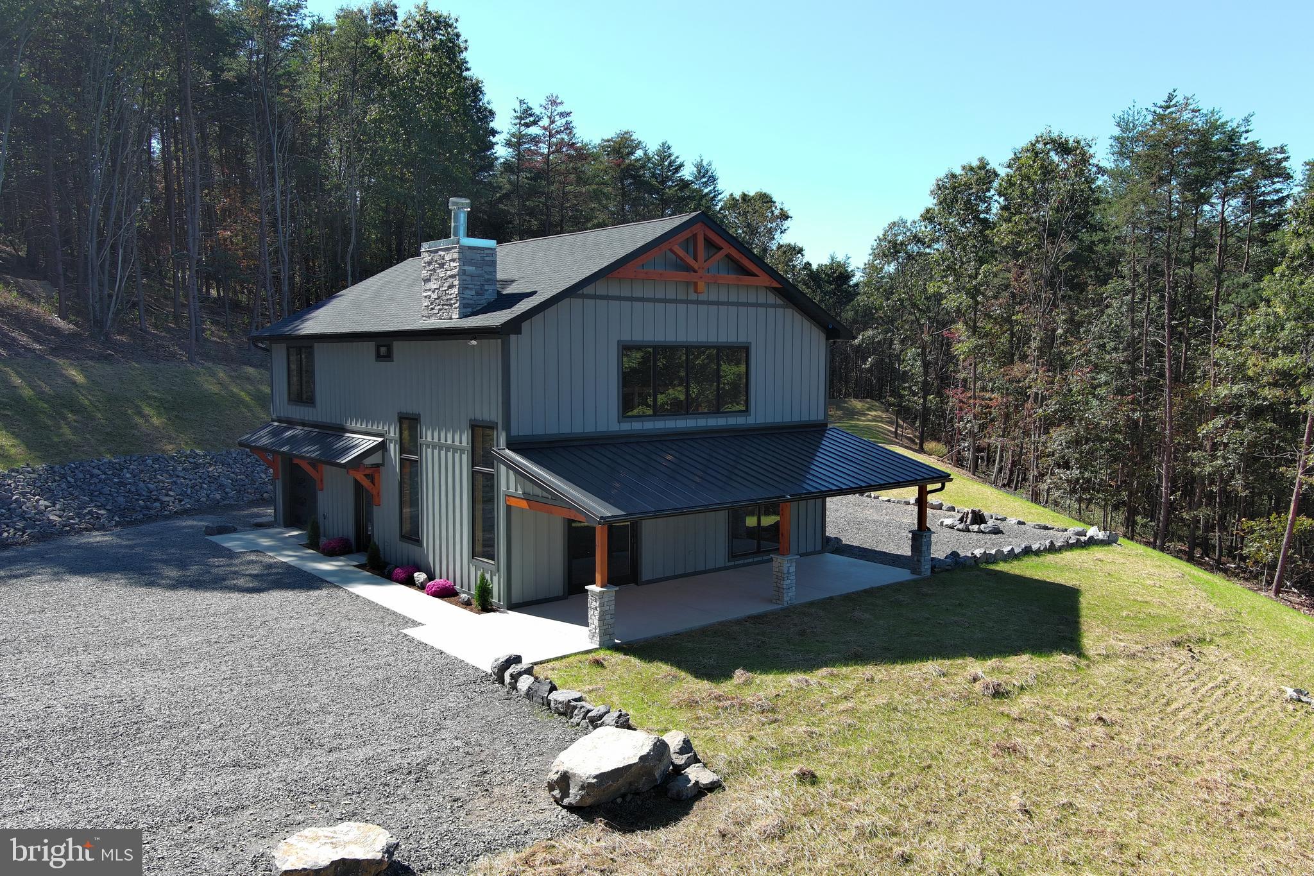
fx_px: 1058
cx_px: 657
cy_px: 438
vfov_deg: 45.0
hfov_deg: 63.7
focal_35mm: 29
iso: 100
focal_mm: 10.57
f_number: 2.8
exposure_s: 1/616
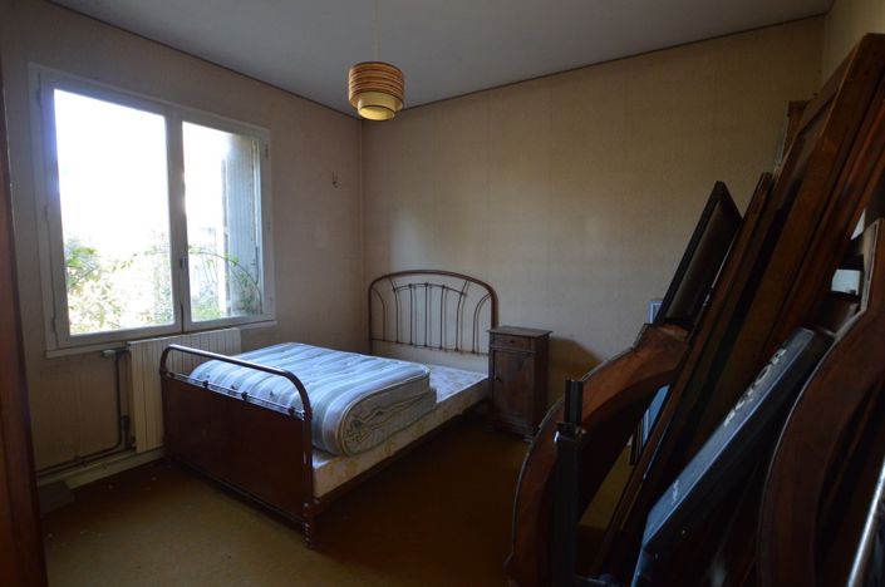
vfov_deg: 71.9
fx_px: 405
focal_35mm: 16
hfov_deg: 95.1
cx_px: 442
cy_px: 294
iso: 900
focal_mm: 11
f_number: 3.5
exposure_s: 1/60
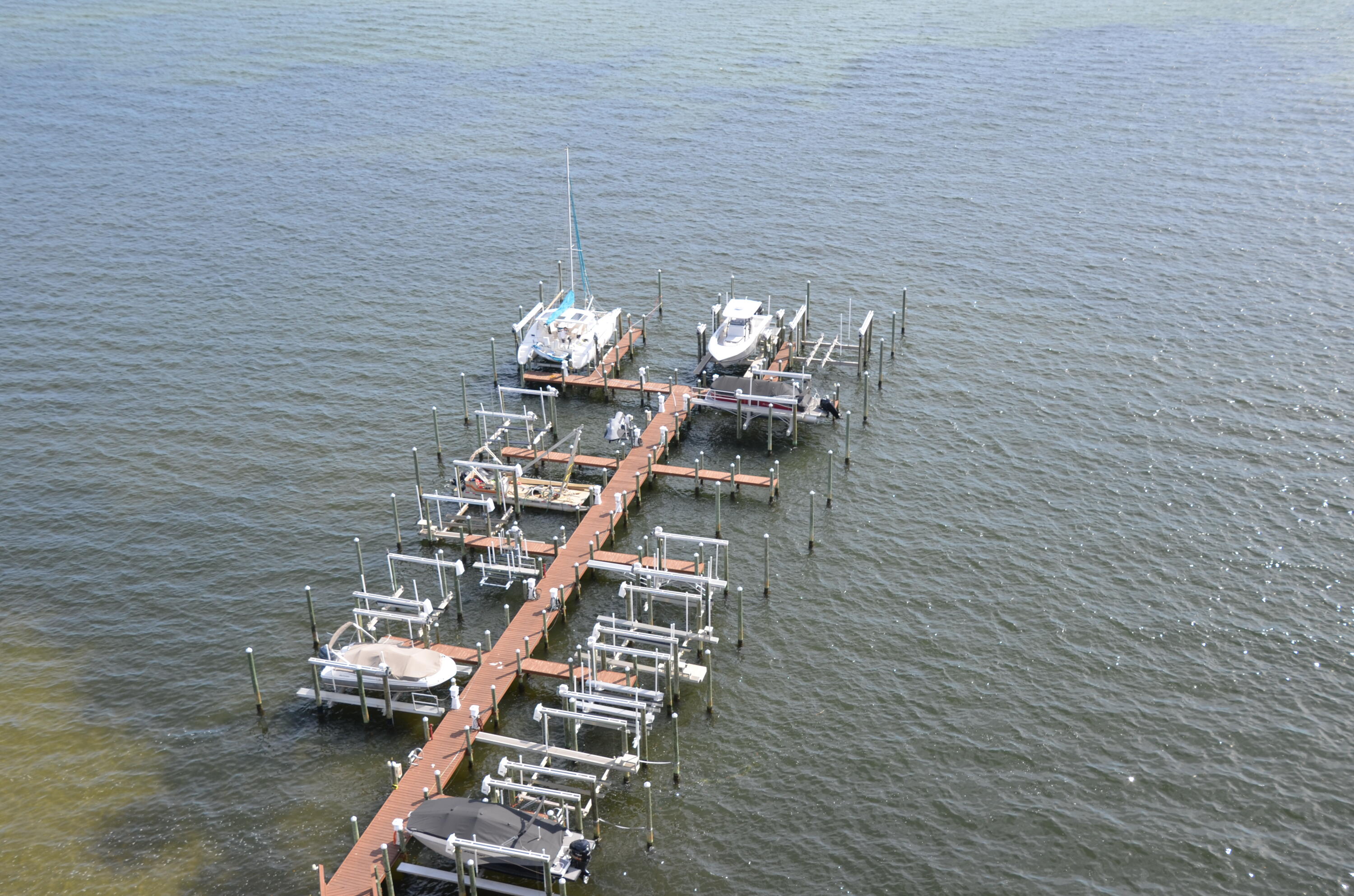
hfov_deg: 53.2
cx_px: 677
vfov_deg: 36.7
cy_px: 448
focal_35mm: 36
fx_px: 1351
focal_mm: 24
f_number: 8
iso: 180
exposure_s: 1/250
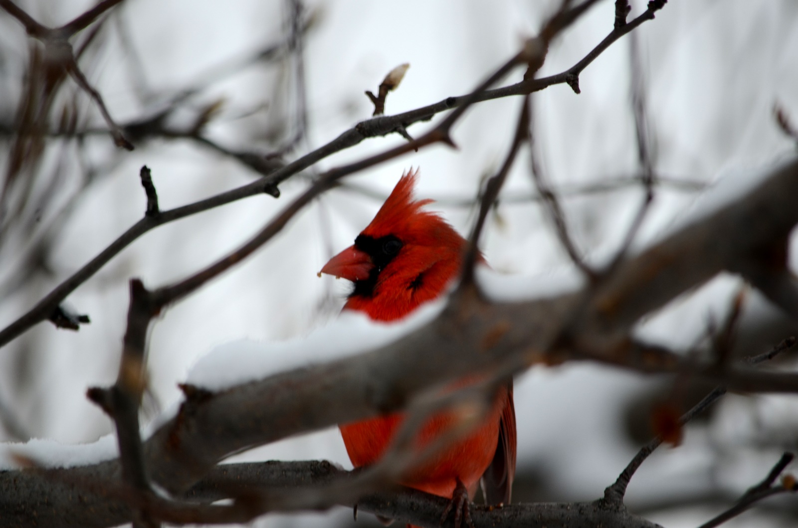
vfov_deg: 3.0
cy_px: 264
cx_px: 399
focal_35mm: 450
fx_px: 9952
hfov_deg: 4.6
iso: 200
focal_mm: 300
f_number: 5.6
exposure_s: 1/320
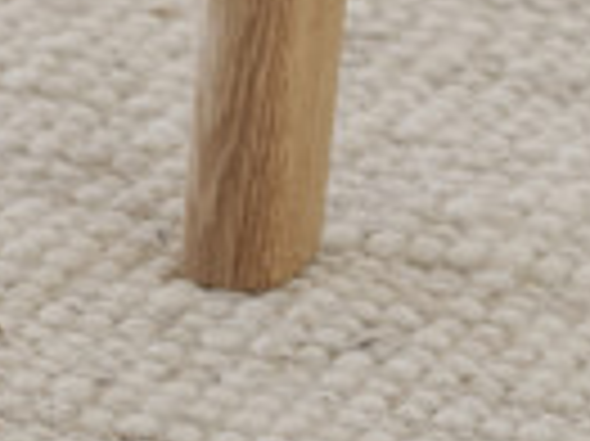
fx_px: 15905
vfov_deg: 1.5
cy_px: -2565
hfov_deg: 2.1
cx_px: 923
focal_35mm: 934
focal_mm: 85
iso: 320
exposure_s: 1/60
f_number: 2.8
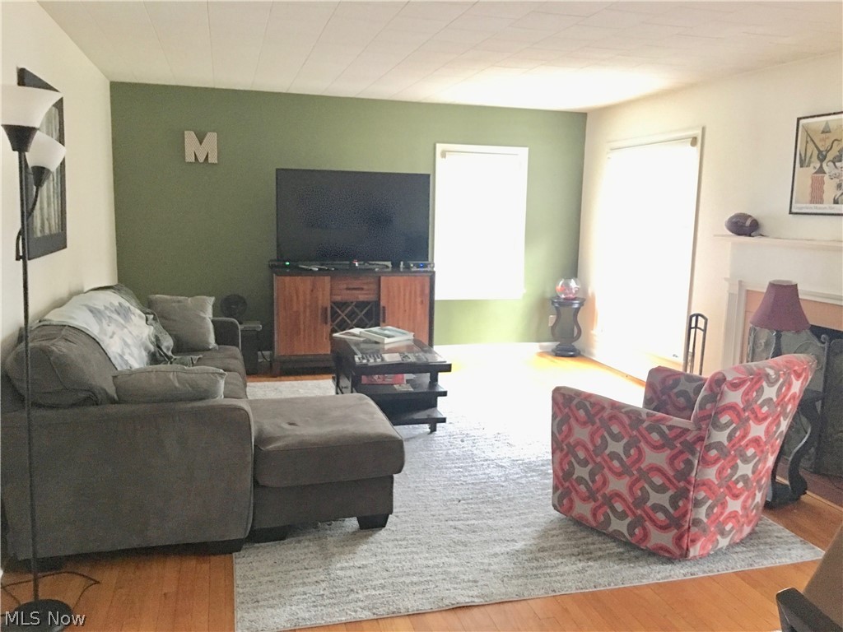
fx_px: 706
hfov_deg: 61.7
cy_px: 316
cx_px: 422
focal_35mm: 29
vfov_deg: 48.2
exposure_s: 1/4
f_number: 2.2
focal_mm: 4.15
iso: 320
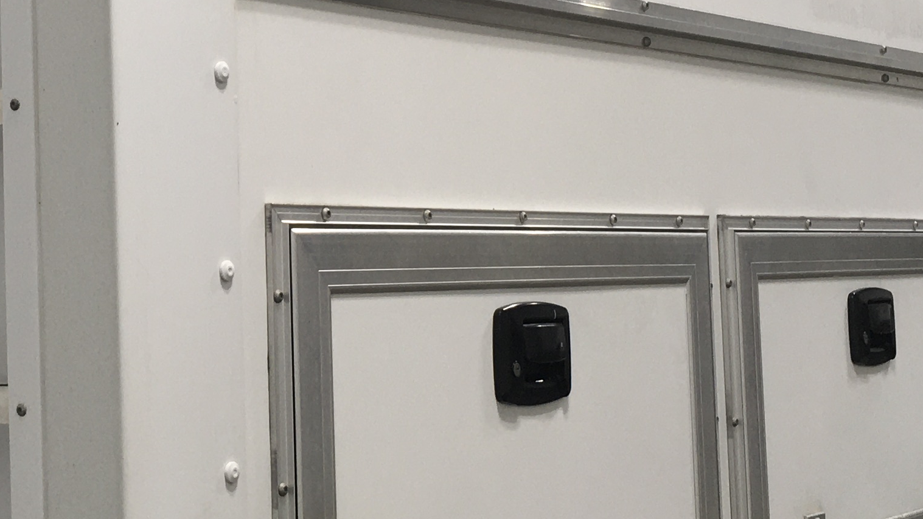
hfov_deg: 24.8
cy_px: 136
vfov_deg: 14.3
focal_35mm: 84
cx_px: 150
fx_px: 2056
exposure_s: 1/60
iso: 32
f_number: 2.2
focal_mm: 4.15
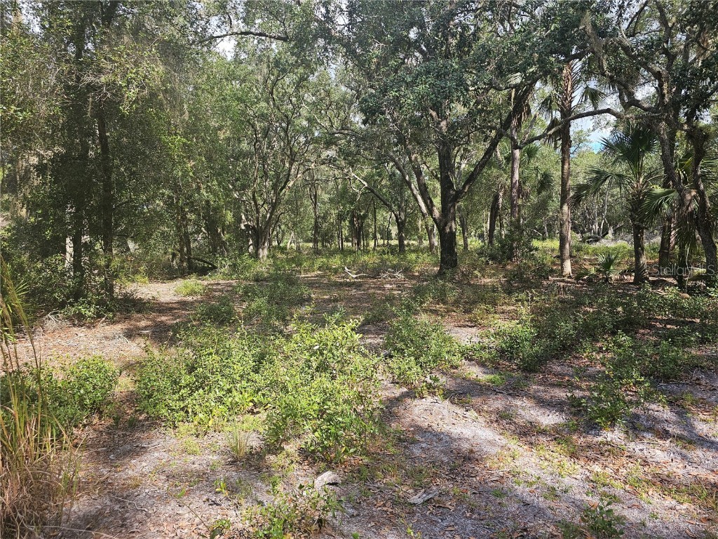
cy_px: 270
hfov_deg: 73.9
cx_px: 359
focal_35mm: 23
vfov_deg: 58.9
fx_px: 477
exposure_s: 1/719
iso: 40
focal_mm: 6.3
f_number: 1.7
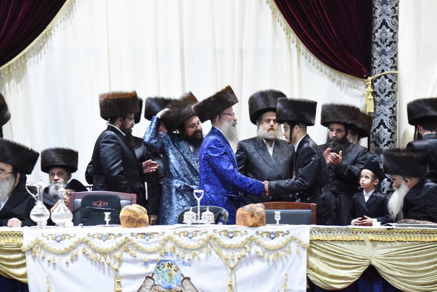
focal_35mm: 240
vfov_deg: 5.7
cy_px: 146
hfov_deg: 8.6
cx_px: 218
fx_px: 2914
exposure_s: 1/100
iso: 4000
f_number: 7.1
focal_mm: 240
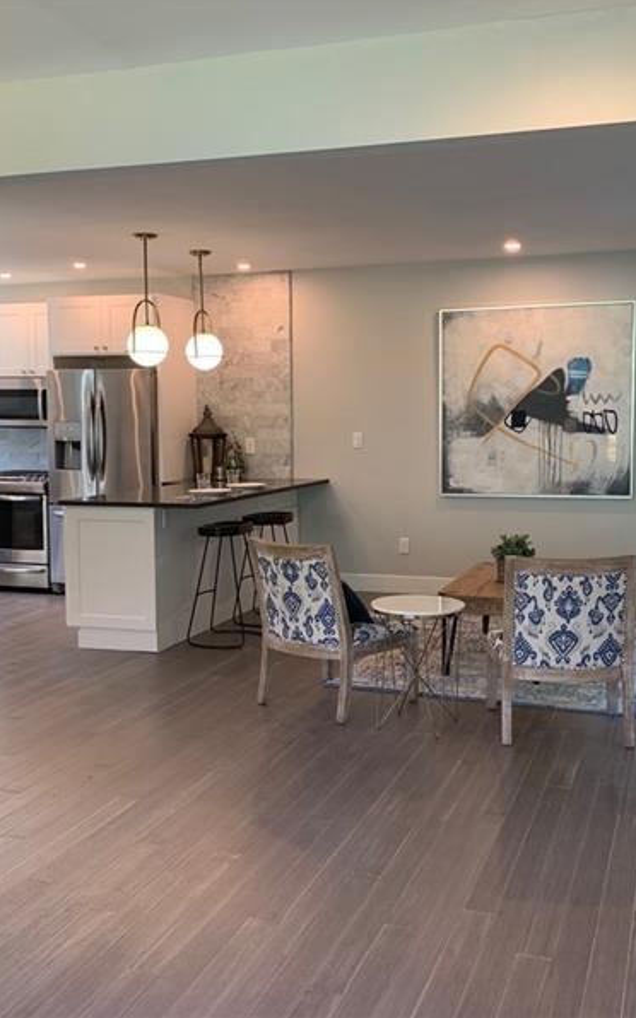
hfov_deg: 34.4
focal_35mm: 37
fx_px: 1027
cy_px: 507
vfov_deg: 52.8
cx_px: 340
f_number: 1.8
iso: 80
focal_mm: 4.25
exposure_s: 1/60
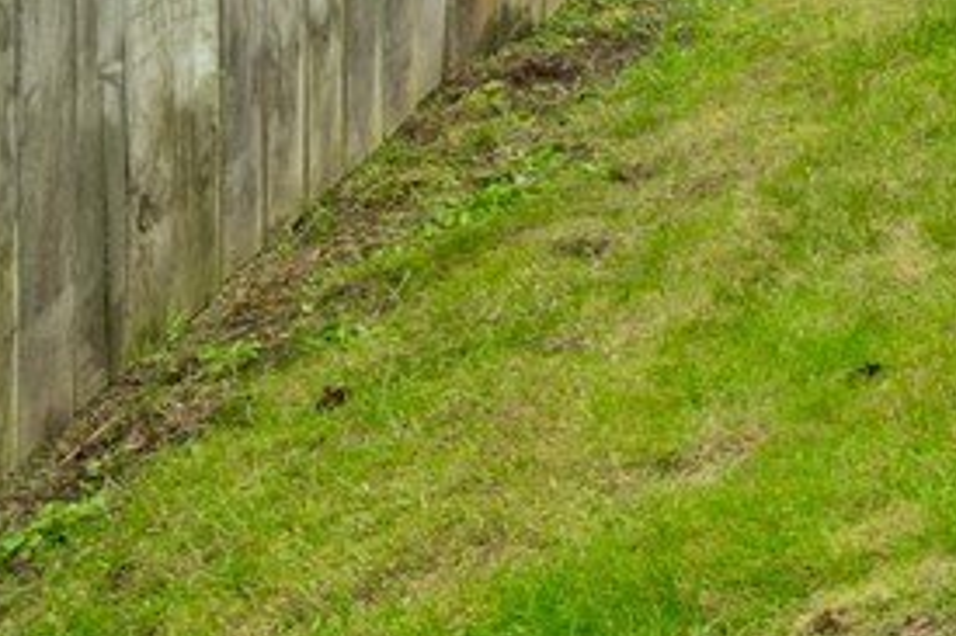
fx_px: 2787
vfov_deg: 10.5
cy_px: -1069
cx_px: 2327
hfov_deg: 13.7
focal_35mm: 105
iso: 100
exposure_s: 1/60
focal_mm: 17
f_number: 6.7
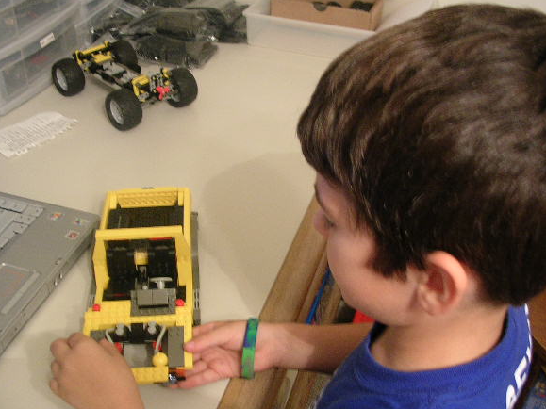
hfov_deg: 44.8
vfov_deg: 34.3
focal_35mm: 42
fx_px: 662
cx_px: 262
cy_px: 206
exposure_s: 1/5.6
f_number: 2.8
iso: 104
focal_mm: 5.8
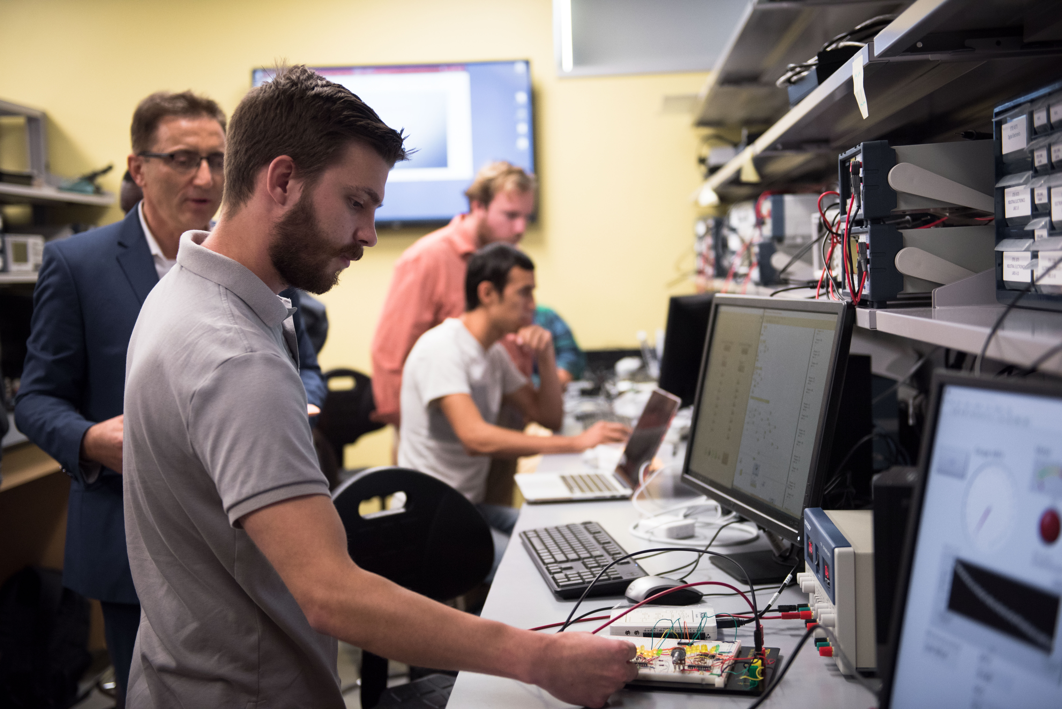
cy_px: 354
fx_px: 1416
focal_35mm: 48
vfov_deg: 28.1
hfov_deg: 41.1
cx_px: 531
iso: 1600
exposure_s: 1/250
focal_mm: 48
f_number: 2.8
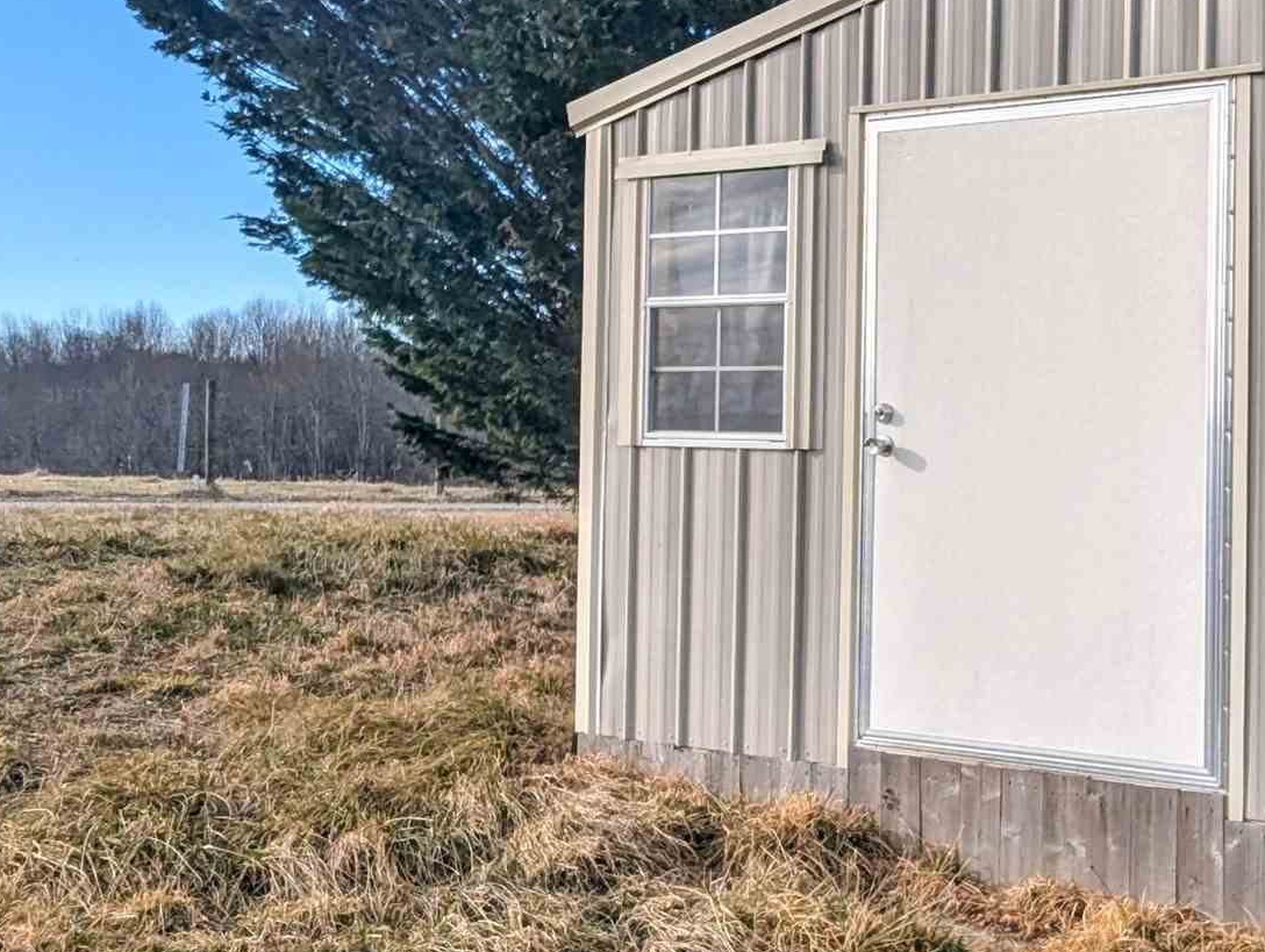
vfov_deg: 32.2
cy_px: 429
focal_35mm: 45
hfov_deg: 40.2
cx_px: 1021
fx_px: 1647
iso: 45
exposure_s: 1/1199
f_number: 2.2
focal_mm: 2.35
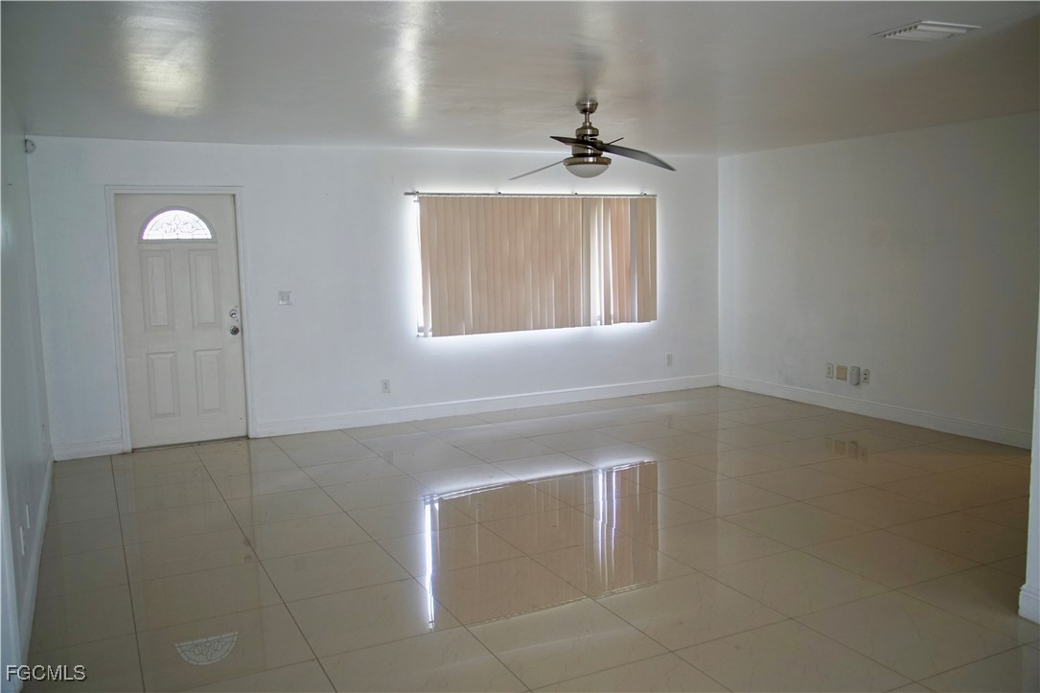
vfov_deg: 43.6
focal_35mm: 30
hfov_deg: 61.9
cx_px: 520
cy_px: 346
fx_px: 866
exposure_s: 1/160
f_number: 4
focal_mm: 30
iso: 800
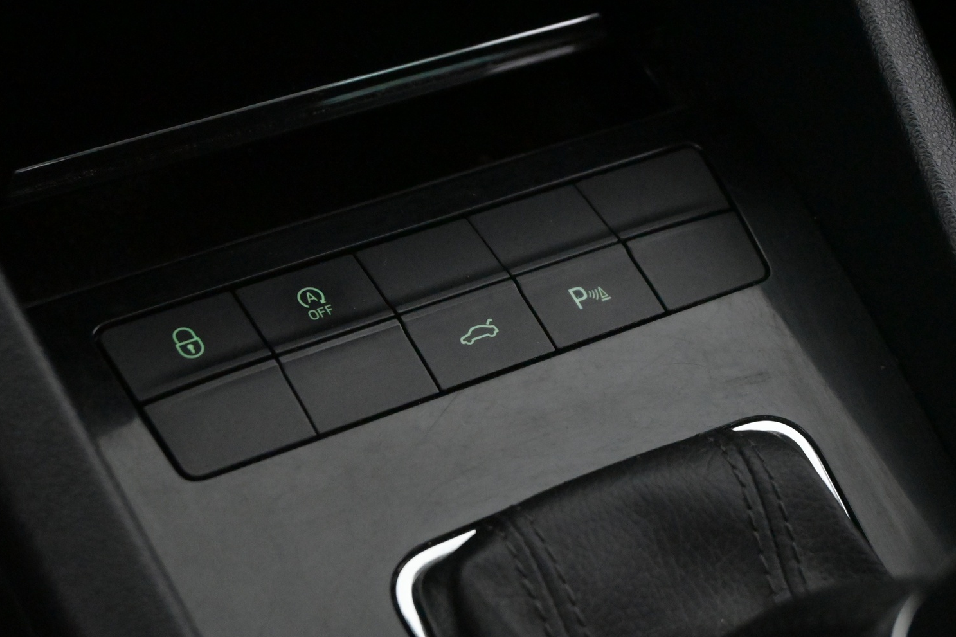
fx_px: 1953
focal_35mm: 74
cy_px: 312
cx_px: 456
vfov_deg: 18.5
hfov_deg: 27.5
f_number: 6
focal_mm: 45
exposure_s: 1/80
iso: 10000
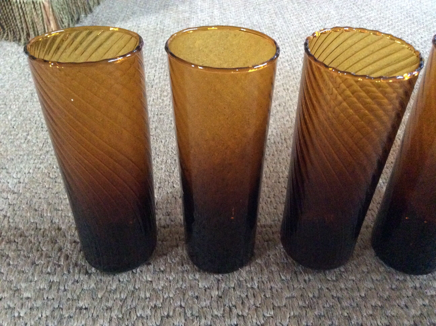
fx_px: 402
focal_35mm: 32
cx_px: 218
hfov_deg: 56.9
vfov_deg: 44.1
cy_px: 163
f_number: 2.4
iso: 500
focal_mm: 3.3
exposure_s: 1/17
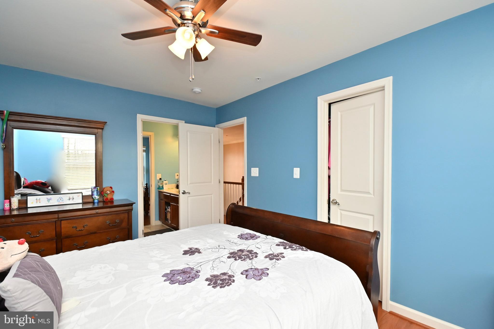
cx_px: 247
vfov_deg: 77.3
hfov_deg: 100.4
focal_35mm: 15
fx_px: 206
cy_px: 164
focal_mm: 10
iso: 640
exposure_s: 1/80
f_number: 7.1
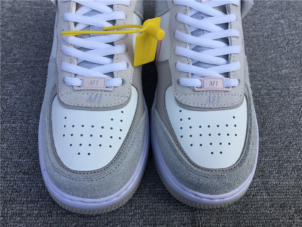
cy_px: 114
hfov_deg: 58.4
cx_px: 151
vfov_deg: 45.4
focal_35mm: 31
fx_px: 270
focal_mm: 3.3
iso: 25
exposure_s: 1/251
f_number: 2.4
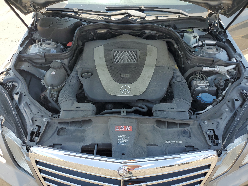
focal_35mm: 26
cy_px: 93
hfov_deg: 67.3
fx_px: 186
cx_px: 124
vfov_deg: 53.1
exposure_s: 1/769
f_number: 1.5
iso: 50
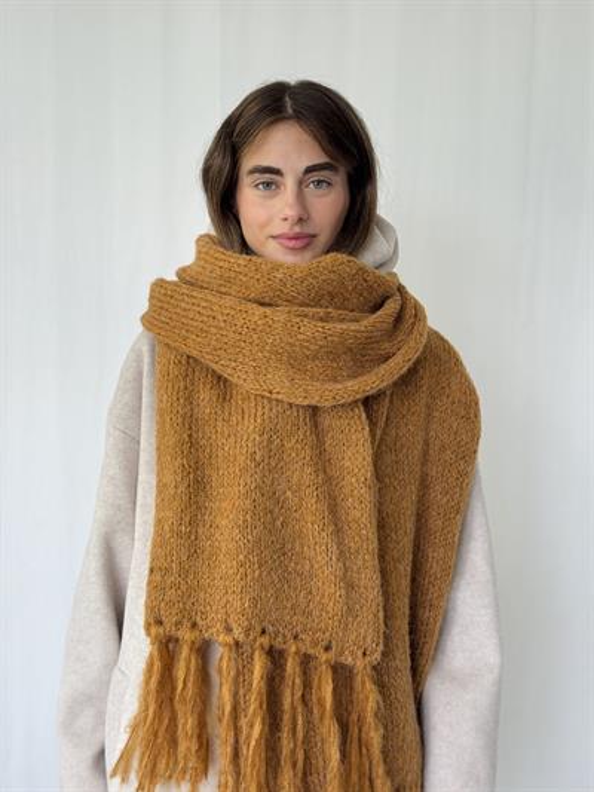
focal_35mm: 48
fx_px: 1098
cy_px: 396
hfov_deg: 30.3
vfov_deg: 39.6
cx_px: 297
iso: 64
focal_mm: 6.76
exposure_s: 1/121
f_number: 1.78
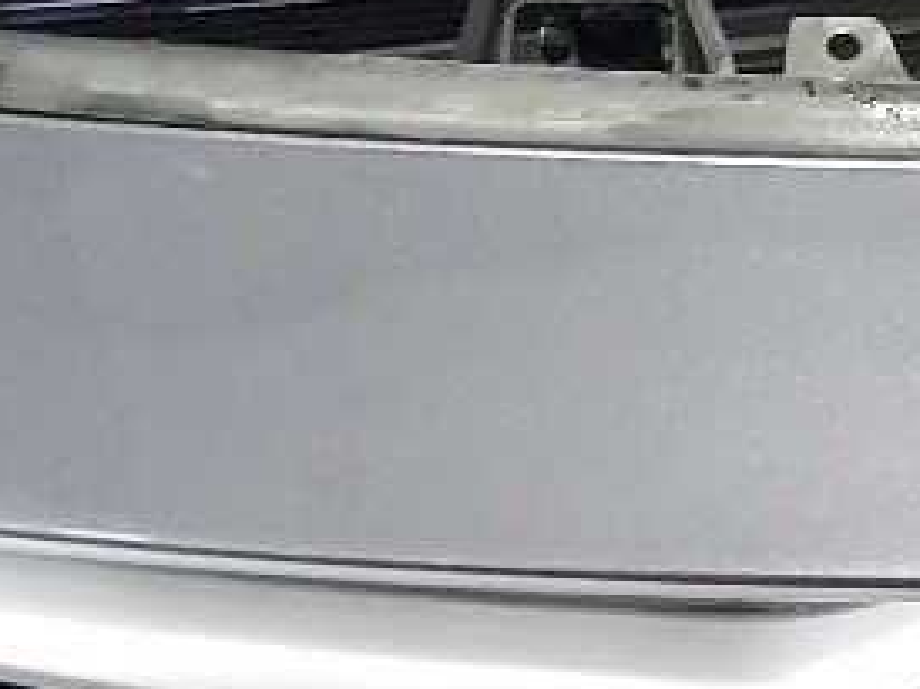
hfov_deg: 12.6
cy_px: -350
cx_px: 1172
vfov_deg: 9.5
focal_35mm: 152
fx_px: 4036
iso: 327
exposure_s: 1/60.2
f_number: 1.5
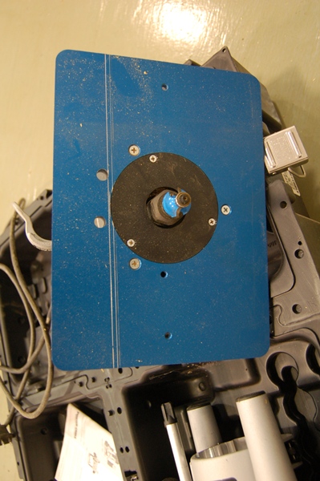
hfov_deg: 39.9
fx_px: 441
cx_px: 160
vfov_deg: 57.3
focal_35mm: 33
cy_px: 240
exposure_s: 1/20
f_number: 3.8
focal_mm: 22
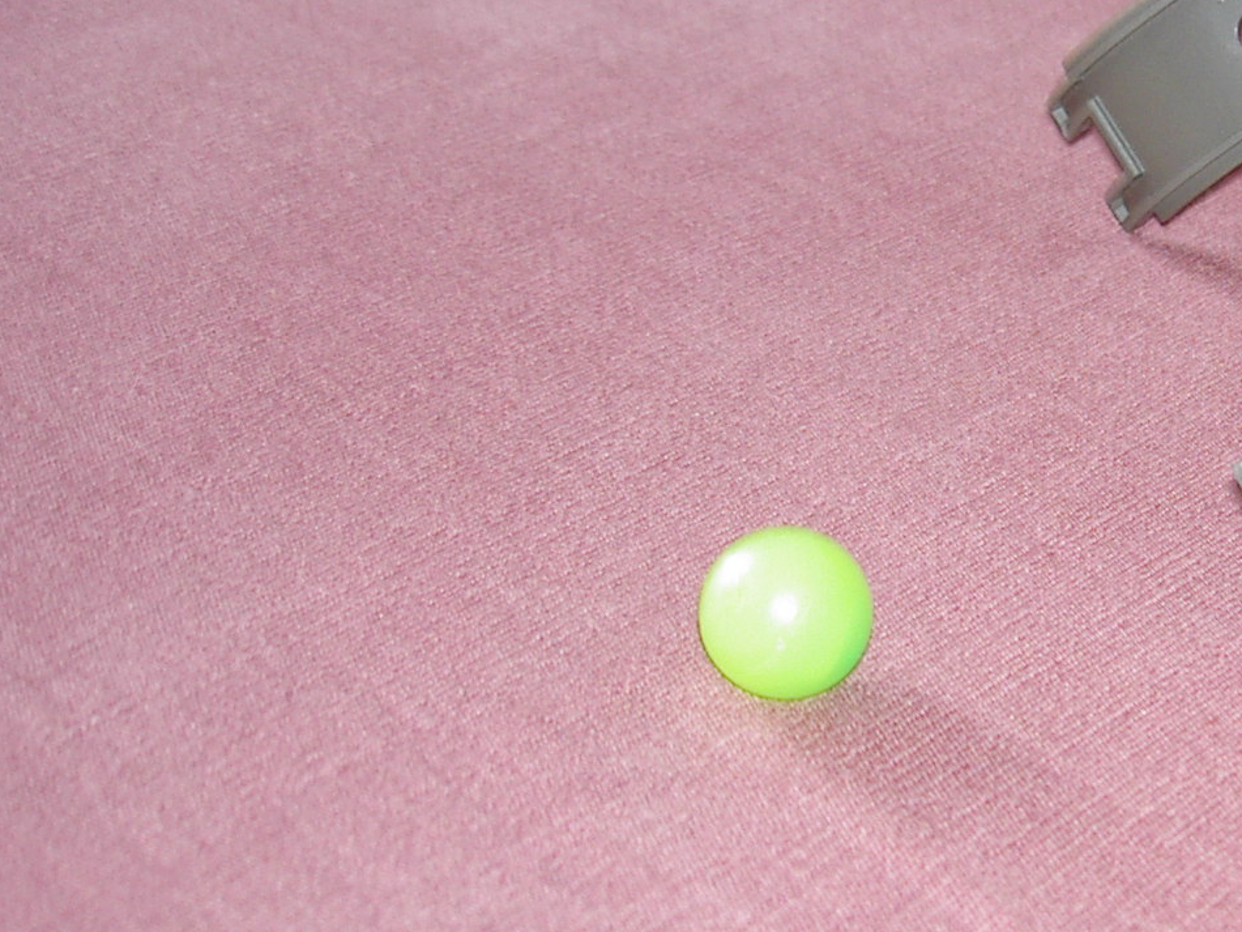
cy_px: 367
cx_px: 1301
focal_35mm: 84
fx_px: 3013
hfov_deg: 22.2
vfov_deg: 17.5
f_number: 2.8
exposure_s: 1/59.5
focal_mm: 8
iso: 100
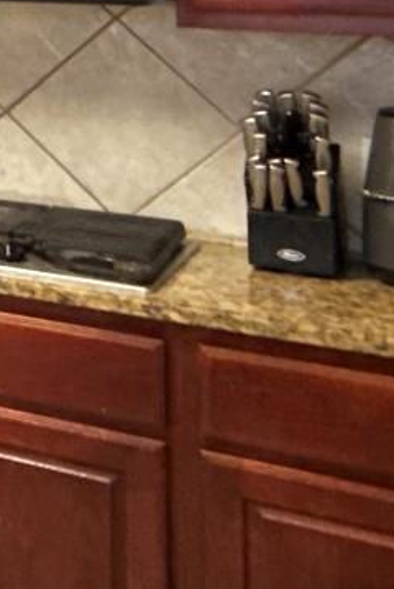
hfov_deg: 11.8
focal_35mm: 83
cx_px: -675
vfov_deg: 22.4
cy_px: -130
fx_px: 1360
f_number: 2.2
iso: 1250
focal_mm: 2.22
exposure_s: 1/60
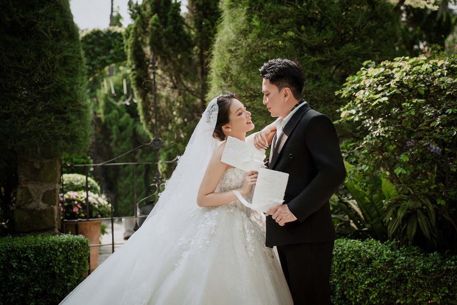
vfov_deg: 21.9
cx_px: 228
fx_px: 787
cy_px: 152
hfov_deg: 32.4
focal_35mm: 62
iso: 125
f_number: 2.8
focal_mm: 62
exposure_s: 1/640
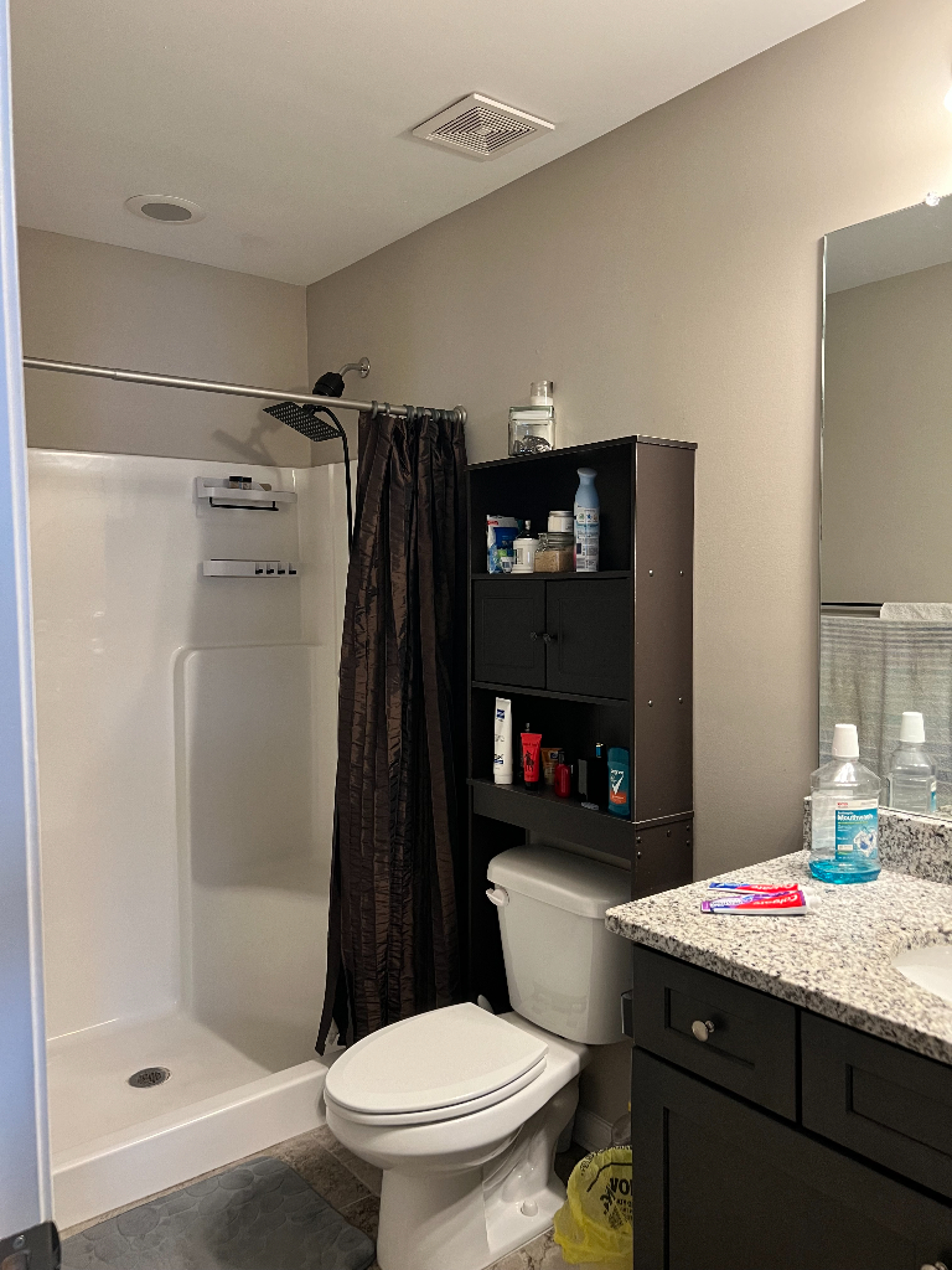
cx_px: 476
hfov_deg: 53.1
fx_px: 953
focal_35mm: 26
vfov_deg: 67.3
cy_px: 635
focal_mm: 5.7
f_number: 1.5
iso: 250
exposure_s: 1/60
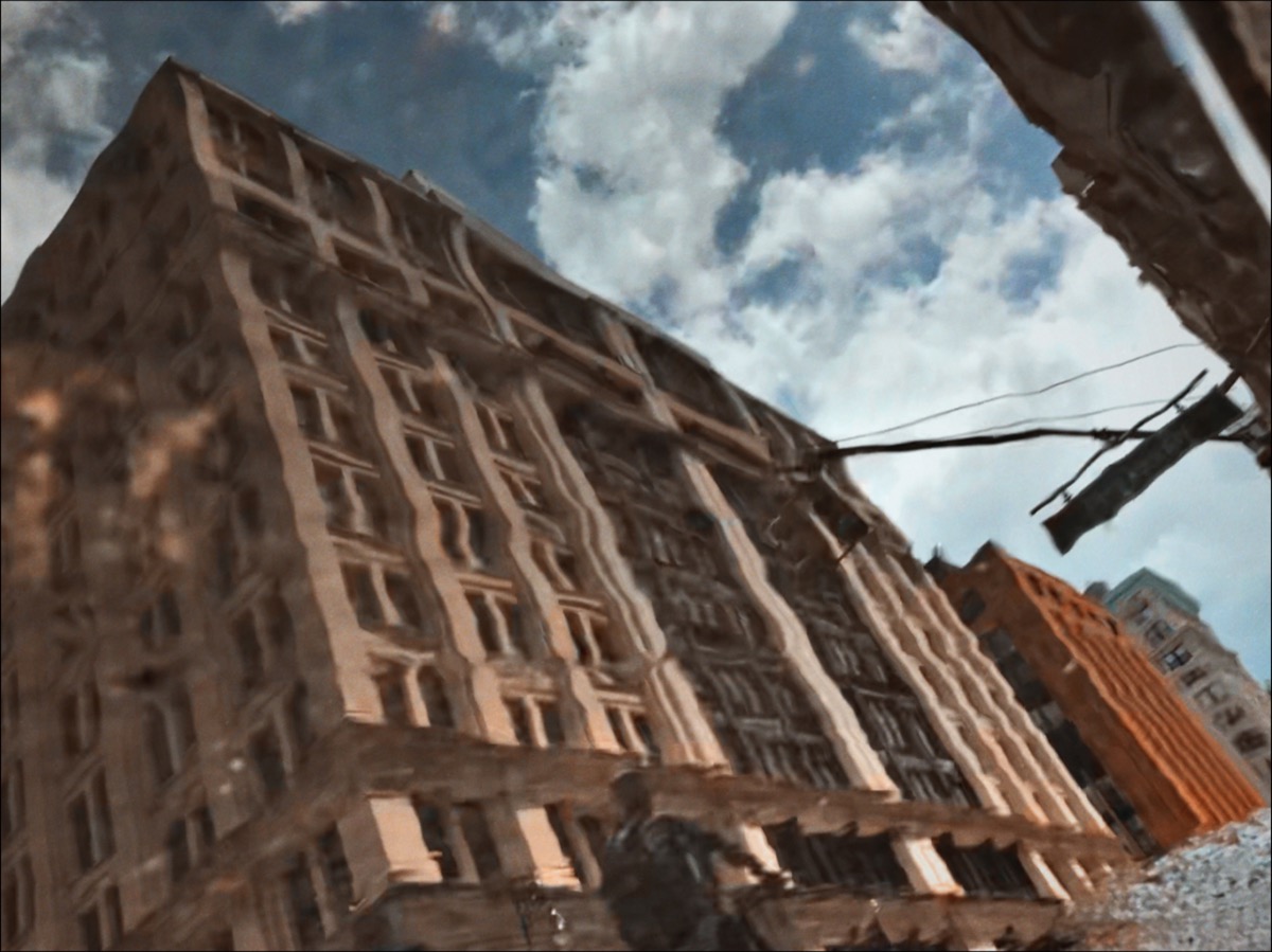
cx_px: 636
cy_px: 476
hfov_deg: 63.5
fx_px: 1028
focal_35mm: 28
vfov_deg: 49.7
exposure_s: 1/267
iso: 20
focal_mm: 4
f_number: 1.8
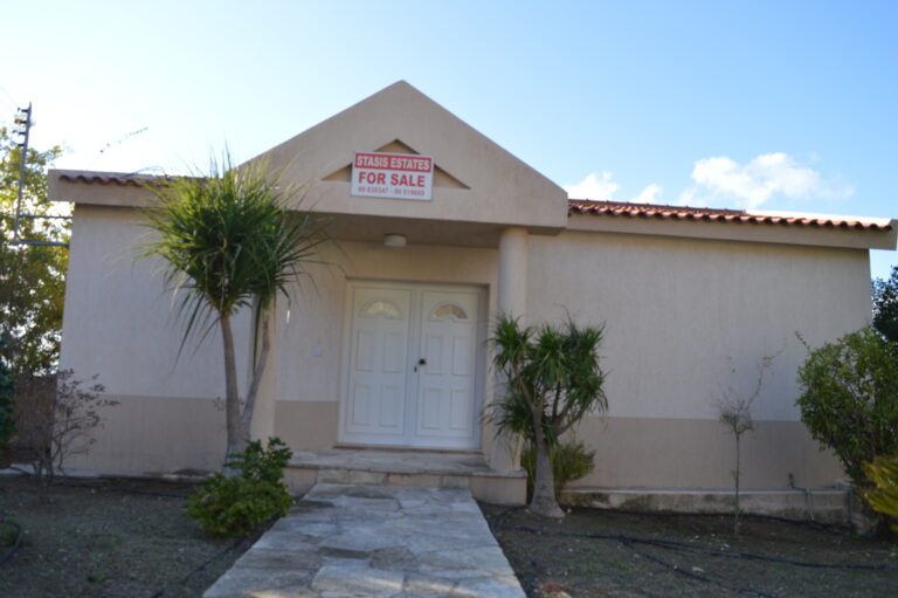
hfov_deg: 67.4
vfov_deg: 47.9
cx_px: 449
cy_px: 299
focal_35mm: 27
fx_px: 673
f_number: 6.3
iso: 100
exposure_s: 1/160
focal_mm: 18
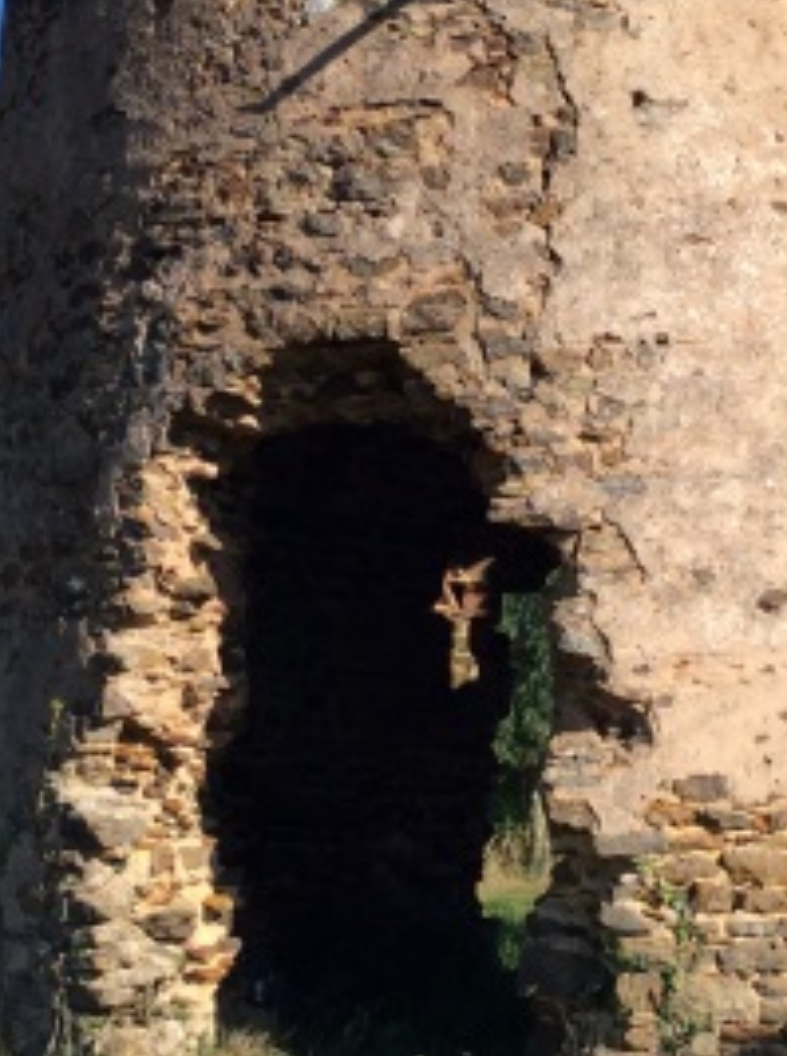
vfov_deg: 26.7
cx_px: 538
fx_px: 2222
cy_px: 451
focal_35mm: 73
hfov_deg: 20.0
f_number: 2.4
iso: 32
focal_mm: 3.3
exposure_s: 1/1330
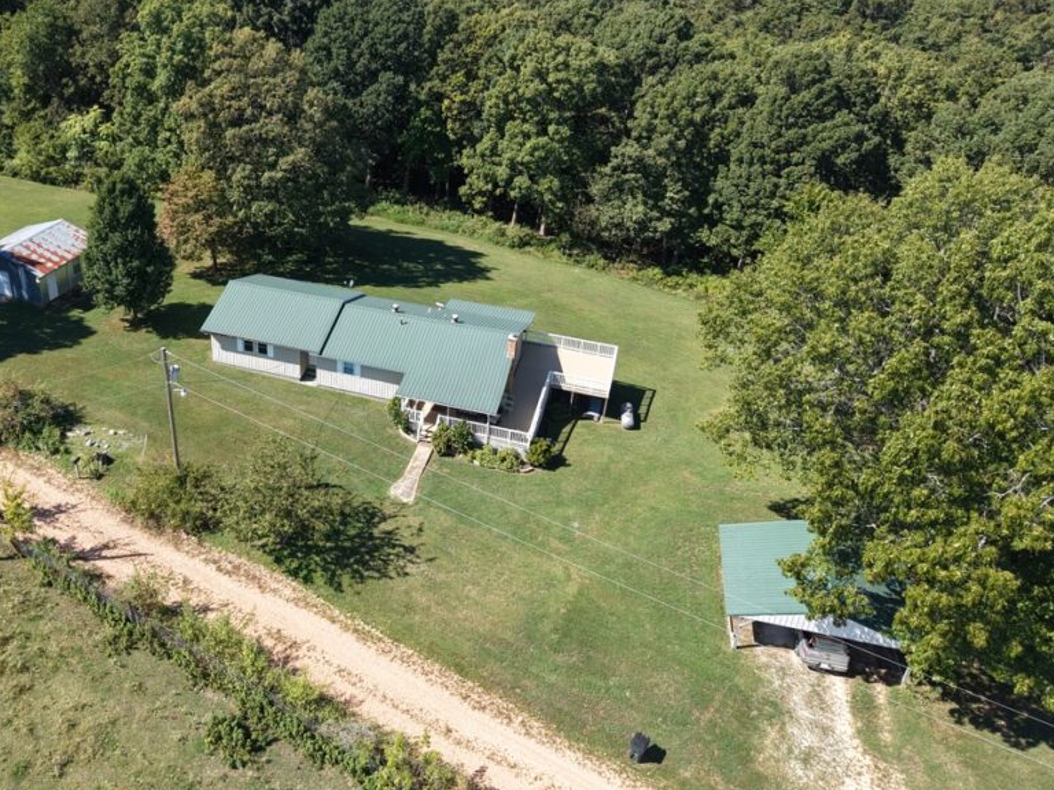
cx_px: 371
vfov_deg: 44.0
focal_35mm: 32
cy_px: 325
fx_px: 974
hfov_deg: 55.9
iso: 130
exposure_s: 1/2000
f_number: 1.8
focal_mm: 8.67
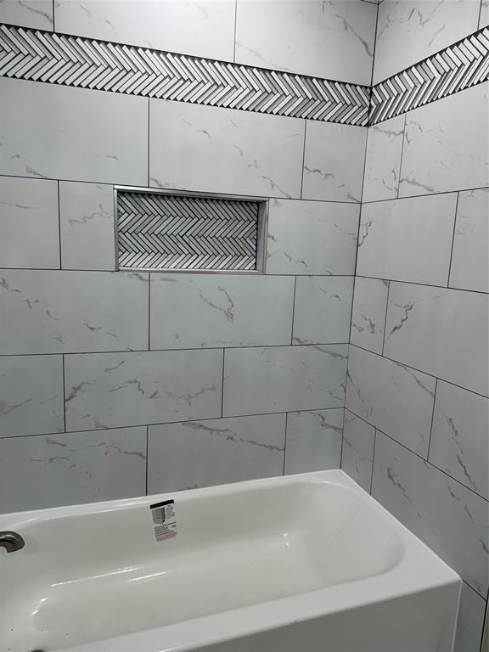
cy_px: 326
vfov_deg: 71.6
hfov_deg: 56.8
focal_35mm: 24
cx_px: 244
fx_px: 452
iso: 80
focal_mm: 6.76
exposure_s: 1/120
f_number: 1.78
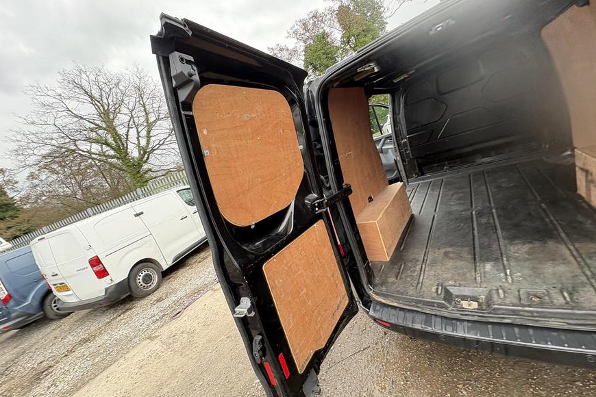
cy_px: 201
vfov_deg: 77.3
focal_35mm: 15
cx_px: 306
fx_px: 248
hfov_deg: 100.4
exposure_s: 1/136
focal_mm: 2.22
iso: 64
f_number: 2.2
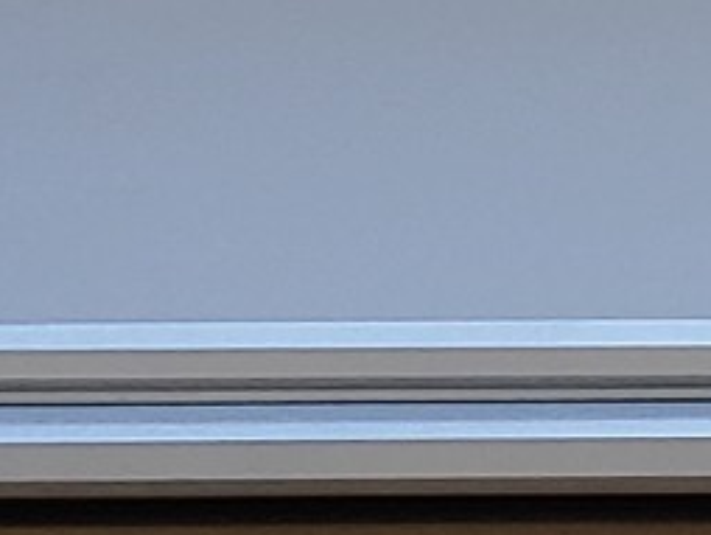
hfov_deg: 8.4
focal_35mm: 232
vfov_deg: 6.4
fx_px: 4770
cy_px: -104
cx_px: 960
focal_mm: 4.36
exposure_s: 1/152
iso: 50
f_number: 1.8
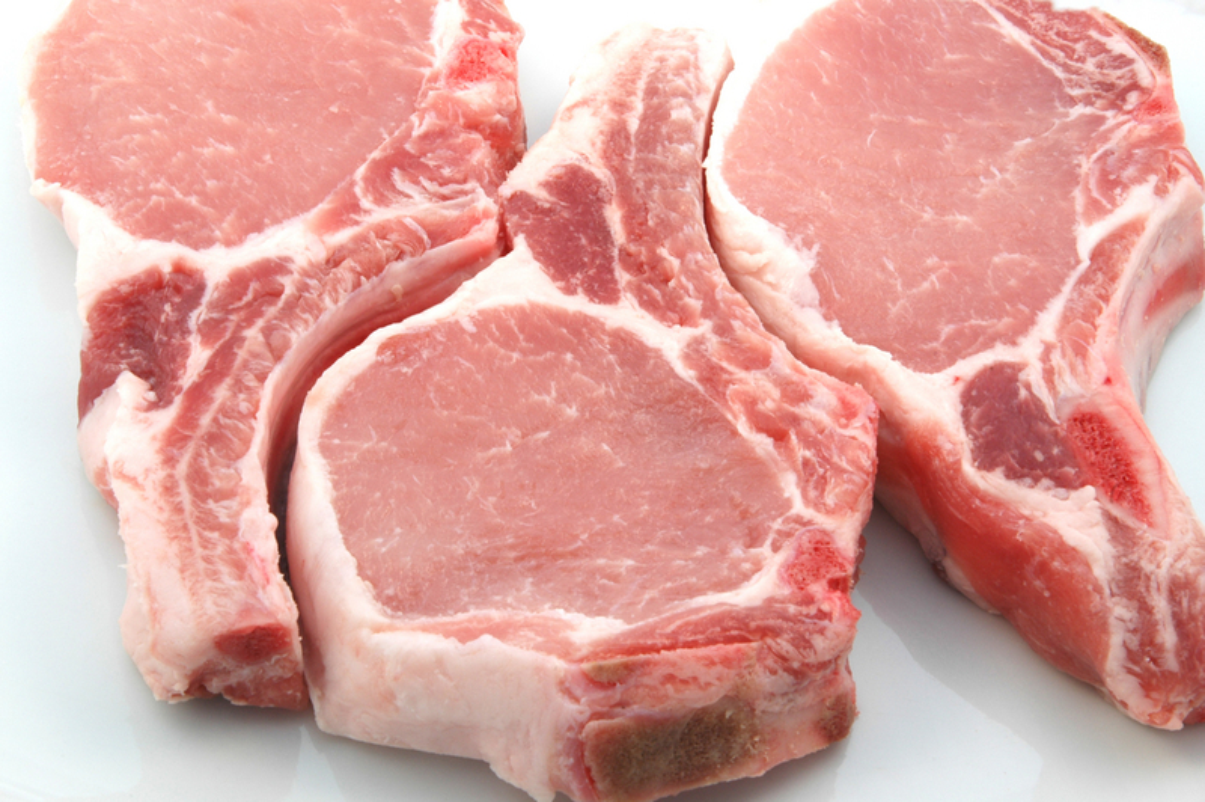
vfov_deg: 10.7
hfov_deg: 16.1
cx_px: 602
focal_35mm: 128
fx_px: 4264
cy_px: 401
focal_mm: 85
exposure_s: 1/180
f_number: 22
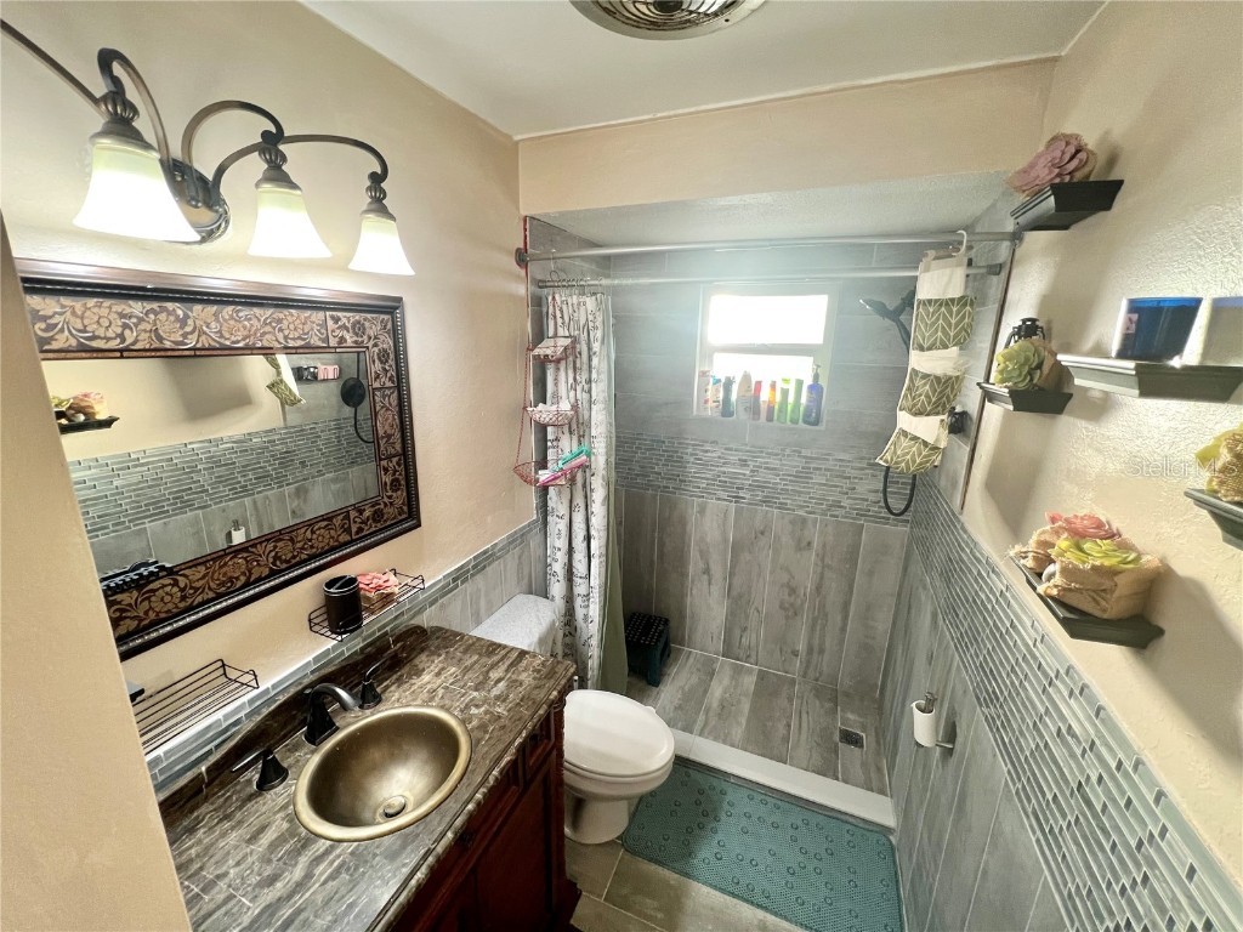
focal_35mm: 13
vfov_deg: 89.9
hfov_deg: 106.2
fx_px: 467
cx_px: 622
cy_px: 466
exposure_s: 1/60
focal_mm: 1.57
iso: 125
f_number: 1.8
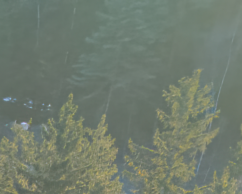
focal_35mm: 194
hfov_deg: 8.4
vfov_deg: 7.2
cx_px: -488
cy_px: 554
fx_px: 1389
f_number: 1.7
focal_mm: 6.7
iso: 400
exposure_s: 1/60
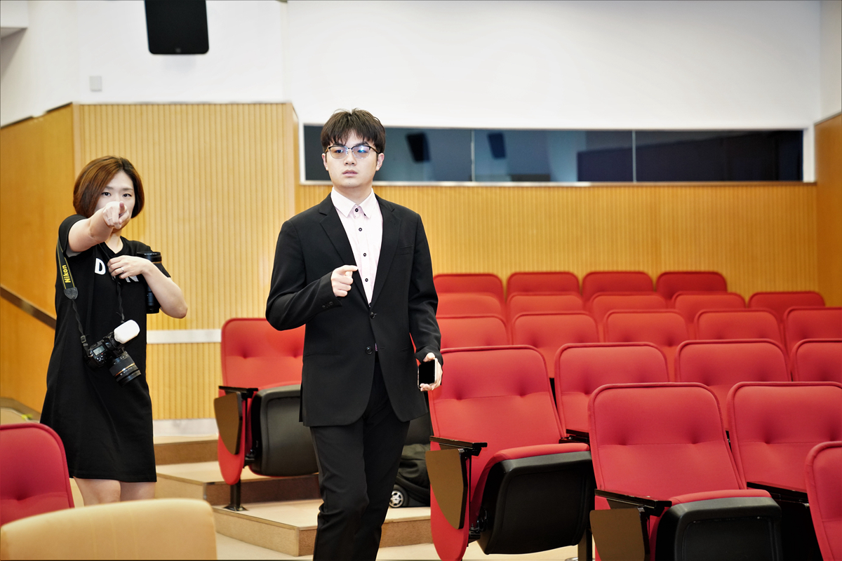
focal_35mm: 70
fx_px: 1637
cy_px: 280
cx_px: 421
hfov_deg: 28.8
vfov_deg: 19.5
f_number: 2.8
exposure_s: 1/250
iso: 2000
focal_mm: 70
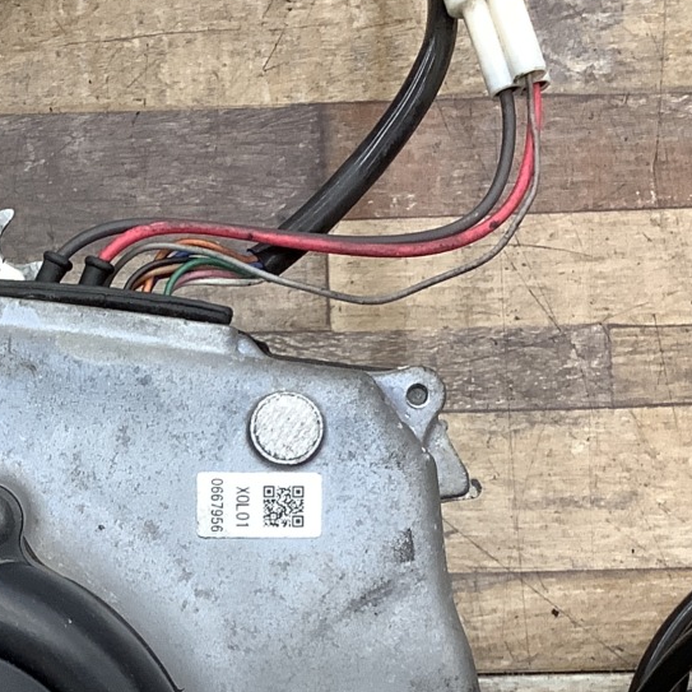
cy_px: 584
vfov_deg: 20.6
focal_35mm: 83
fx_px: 1877
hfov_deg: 20.5
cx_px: 94
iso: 125
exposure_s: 1/50
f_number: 2.4
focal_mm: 3.3
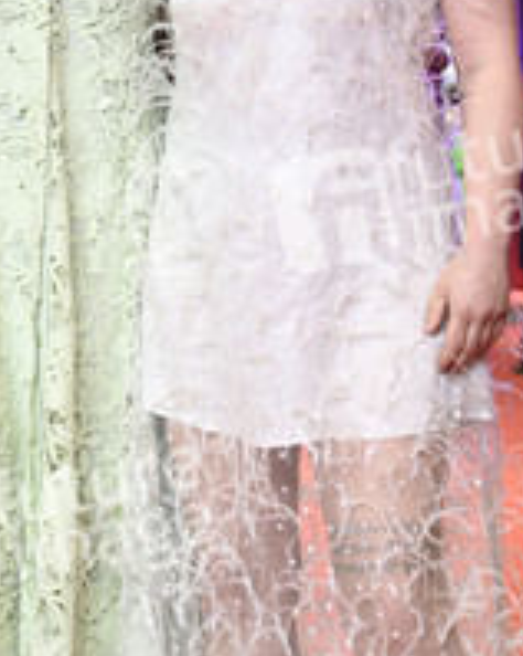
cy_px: 30
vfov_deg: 11.9
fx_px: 3120
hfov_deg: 9.6
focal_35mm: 161
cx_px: 139
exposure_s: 1/200
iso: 5000
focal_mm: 85
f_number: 5.6
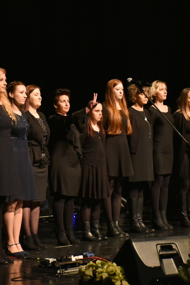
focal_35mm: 106
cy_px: 143
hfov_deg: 12.9
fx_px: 839
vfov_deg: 19.3
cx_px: 138
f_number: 4
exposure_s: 1/60
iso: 3200
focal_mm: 70
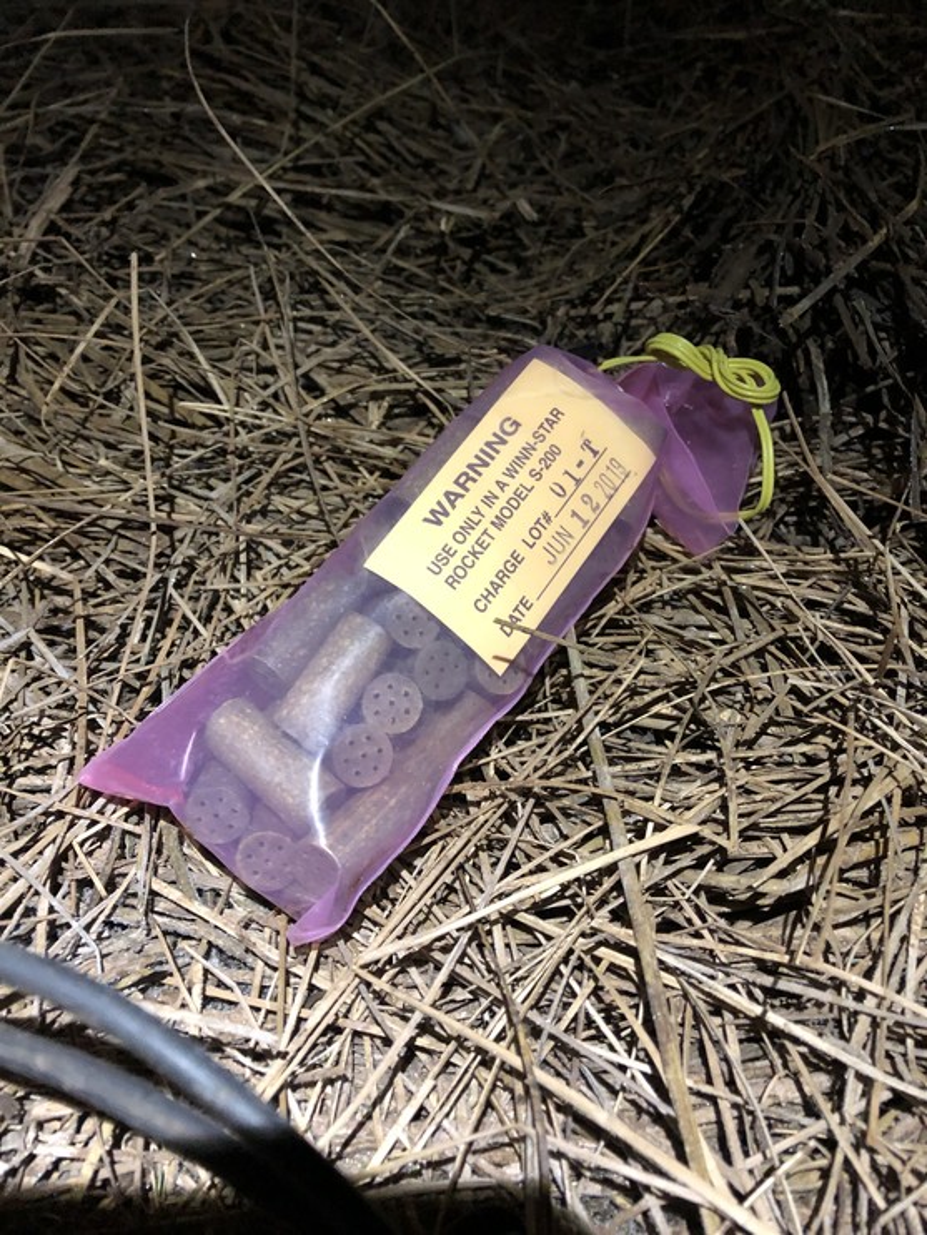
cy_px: 618
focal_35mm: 28
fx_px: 999
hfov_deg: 49.8
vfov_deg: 63.4
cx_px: 464
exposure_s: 1/5
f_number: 1.8
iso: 100
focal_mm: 3.99
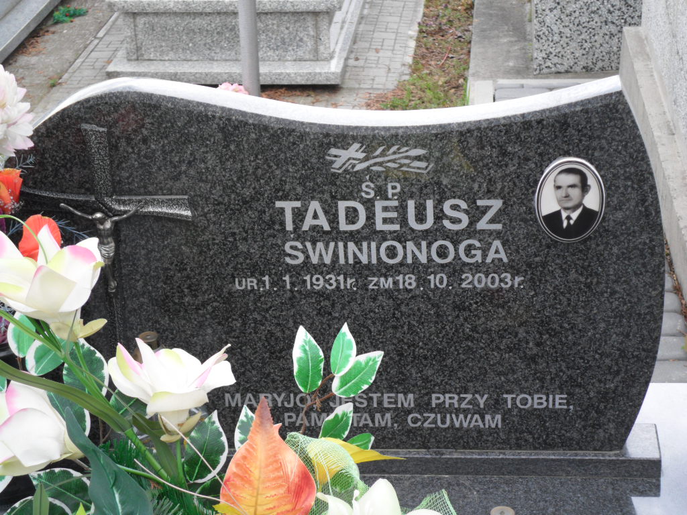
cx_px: 344
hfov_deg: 22.8
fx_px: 1707
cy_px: 258
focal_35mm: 86
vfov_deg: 17.2
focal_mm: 15.4
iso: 100
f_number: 4.3
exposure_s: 1/90
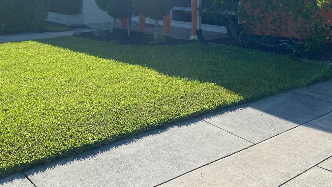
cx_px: 197
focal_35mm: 46
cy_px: 3
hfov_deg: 44.4
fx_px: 405
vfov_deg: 24.8
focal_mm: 4.25
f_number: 1.8
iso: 32
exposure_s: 1/5025
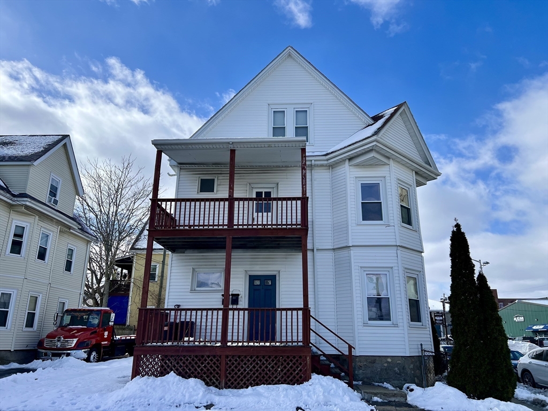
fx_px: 412
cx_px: 274
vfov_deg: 53.1
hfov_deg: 67.3
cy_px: 206
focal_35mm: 26
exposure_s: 1/4831
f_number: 1.5
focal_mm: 5.7
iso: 50
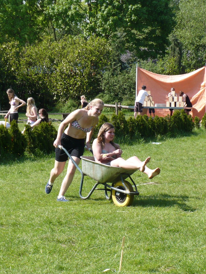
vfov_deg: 17.4
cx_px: 122
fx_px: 897
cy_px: 164
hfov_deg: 13.1
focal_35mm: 113
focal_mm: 14.5
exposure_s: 1/500
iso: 100
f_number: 3.4
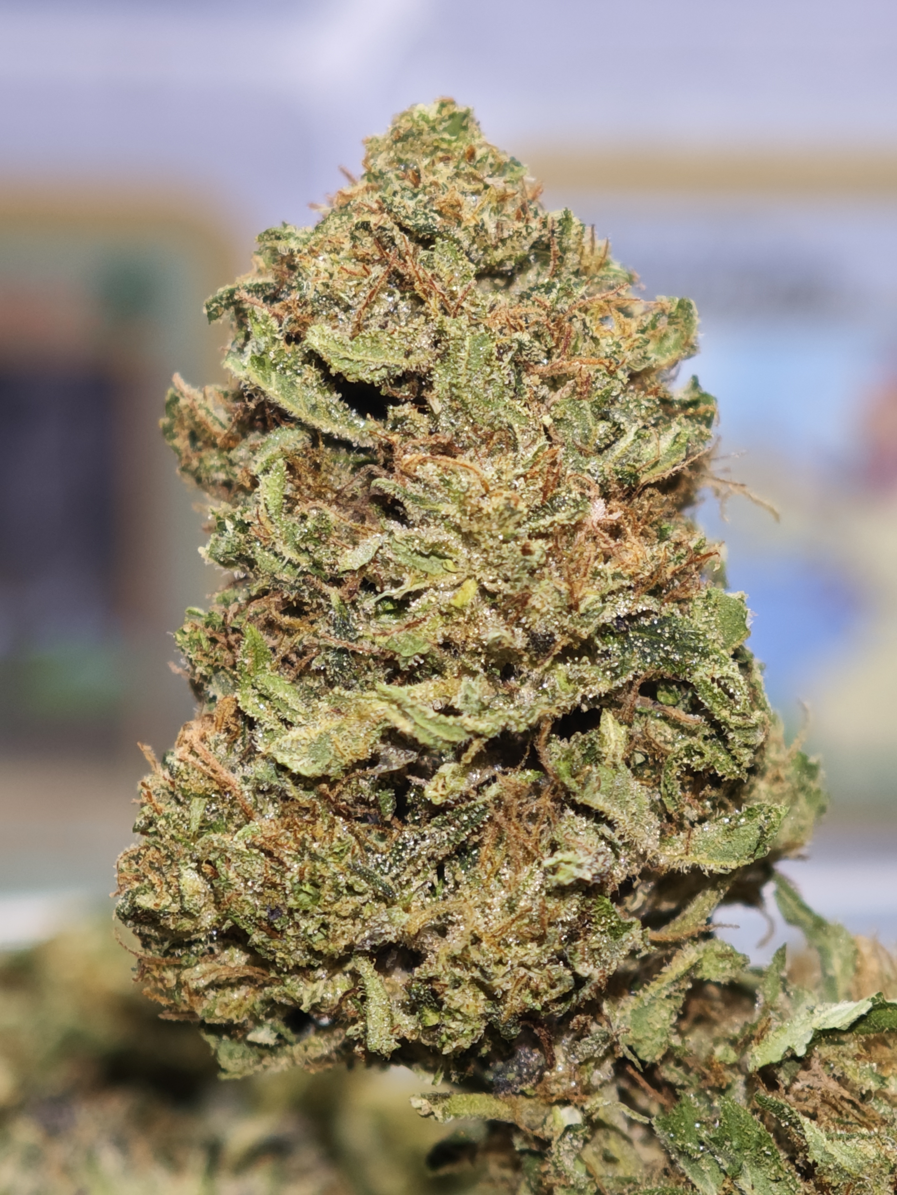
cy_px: 598
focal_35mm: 140
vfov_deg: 14.1
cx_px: 448
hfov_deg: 10.6
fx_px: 4837
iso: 100
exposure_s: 1/100
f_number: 1.8
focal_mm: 11.5
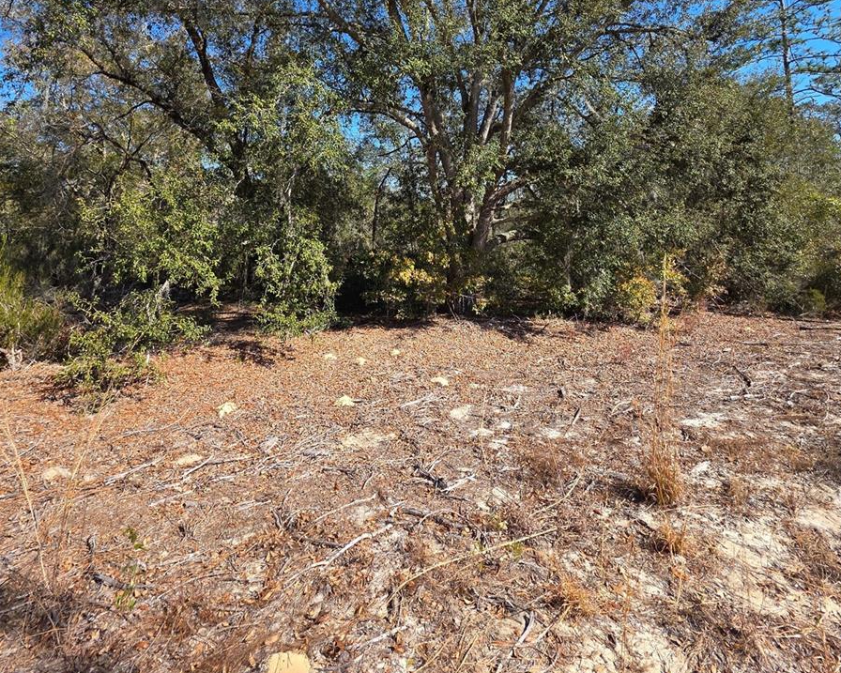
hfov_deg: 89.6
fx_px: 423
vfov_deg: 71.7
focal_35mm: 17
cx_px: 421
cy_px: 168
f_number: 1.9
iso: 40
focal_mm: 2.2
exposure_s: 1/1195
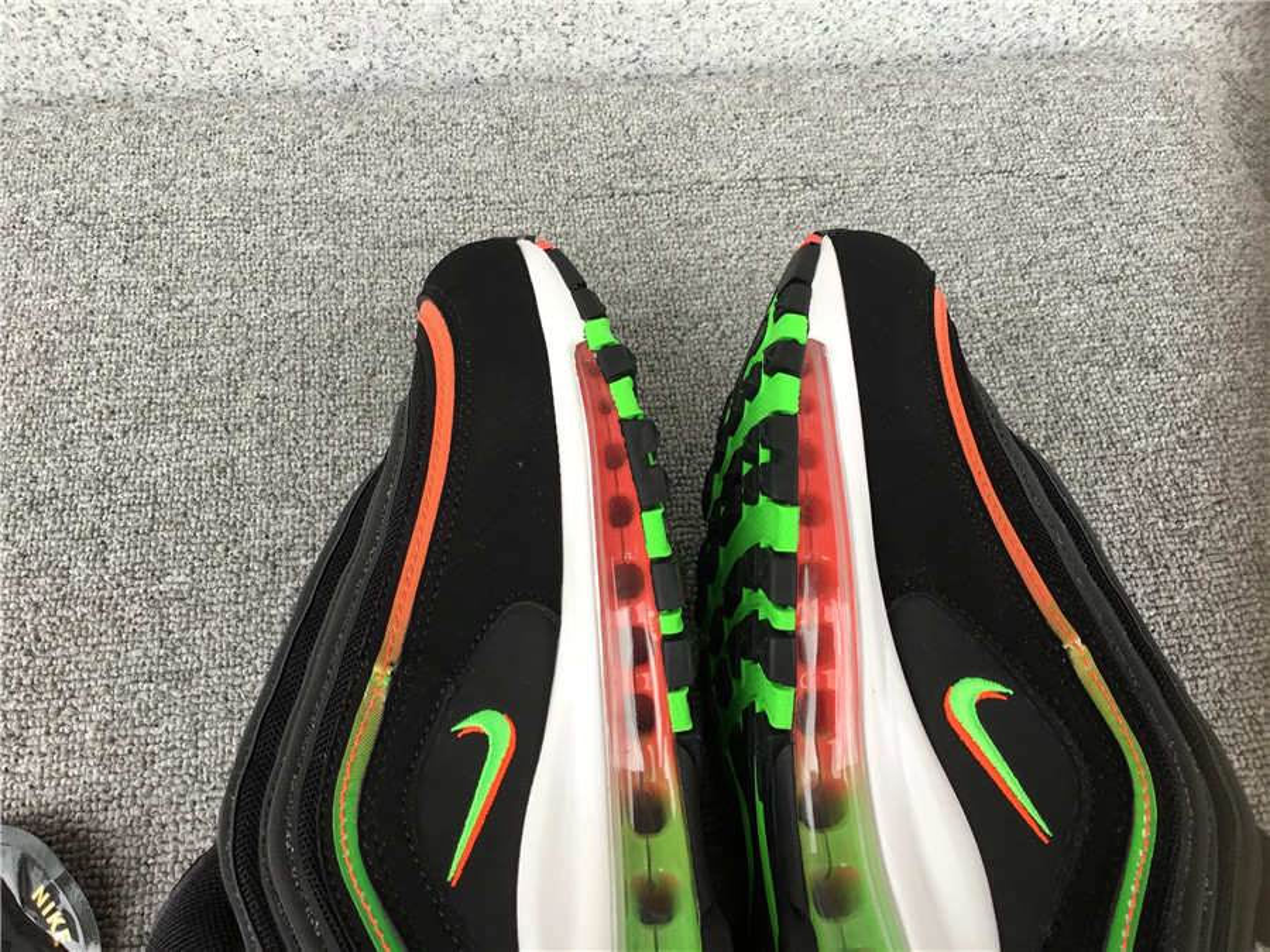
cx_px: 635
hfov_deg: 58.4
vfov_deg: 45.4
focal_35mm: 31
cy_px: 476
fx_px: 1137
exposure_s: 1/50
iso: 25
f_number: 2.4
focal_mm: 3.3
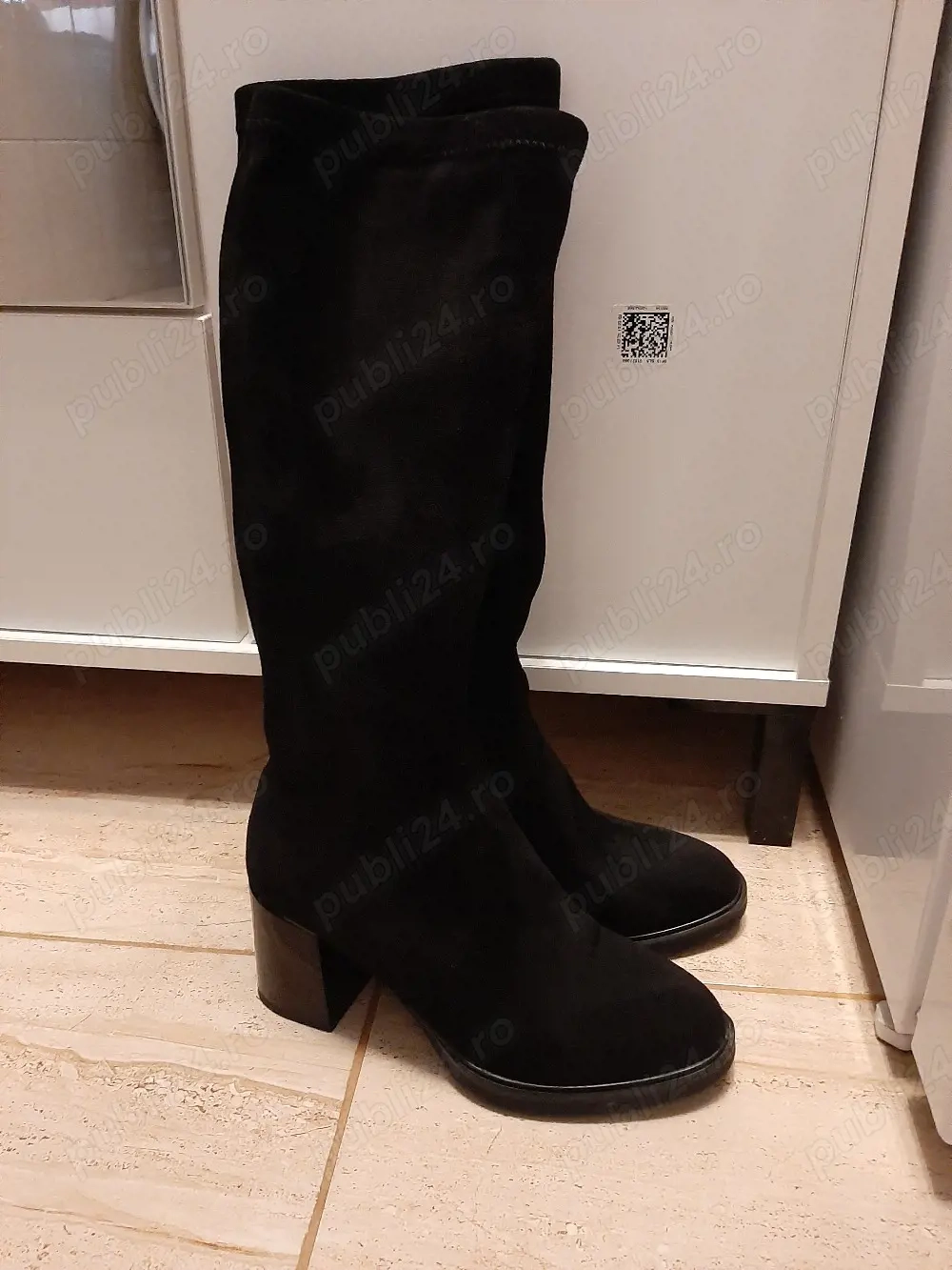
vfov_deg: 67.3
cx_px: 476
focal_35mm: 26
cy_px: 635
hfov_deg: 53.1
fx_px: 953
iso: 640
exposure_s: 1/20
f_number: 1.7
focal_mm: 3.93
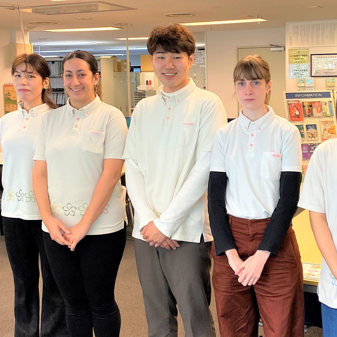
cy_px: 134
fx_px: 584
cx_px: 228
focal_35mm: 53
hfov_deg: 31.9
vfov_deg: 32.1
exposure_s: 1/100
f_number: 1.8
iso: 100
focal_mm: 4.25
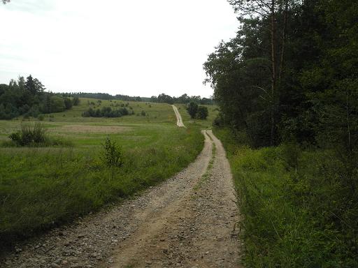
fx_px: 362
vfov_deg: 40.7
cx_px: 179
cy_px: 134
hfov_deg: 52.6
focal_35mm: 35
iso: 100
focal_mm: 7.4
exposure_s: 1/800
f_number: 3.2
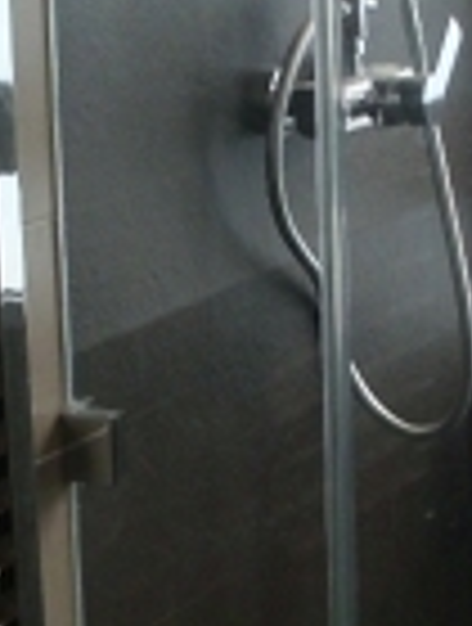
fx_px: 2805
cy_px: 437
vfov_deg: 12.7
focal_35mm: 155
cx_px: 193
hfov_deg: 9.6
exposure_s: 1/60
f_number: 2.9
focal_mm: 6.3
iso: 100
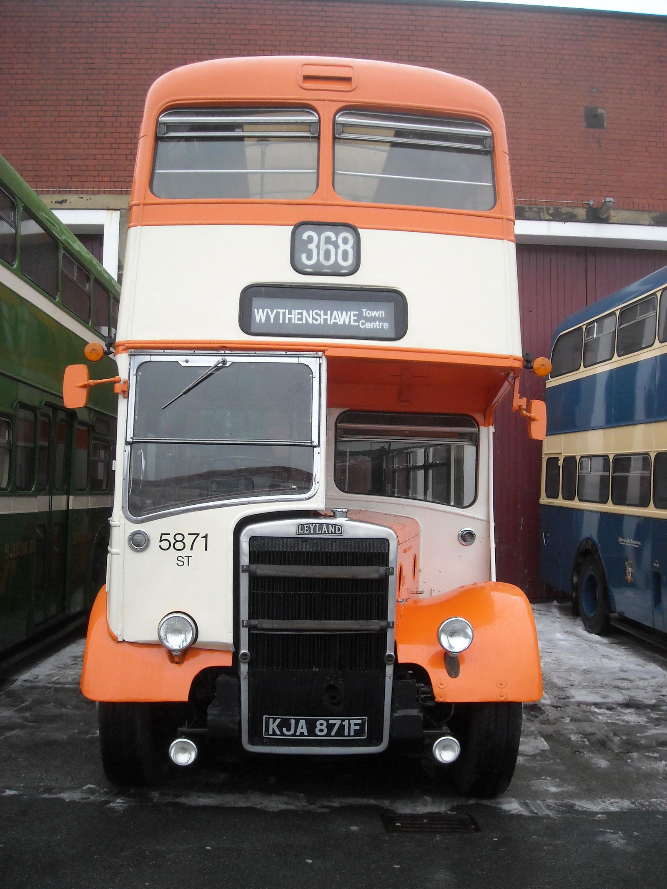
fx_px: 899
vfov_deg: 52.6
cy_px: 444
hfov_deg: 40.7
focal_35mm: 35
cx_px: 334
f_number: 2.8
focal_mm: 5.7
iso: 168
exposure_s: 1/250
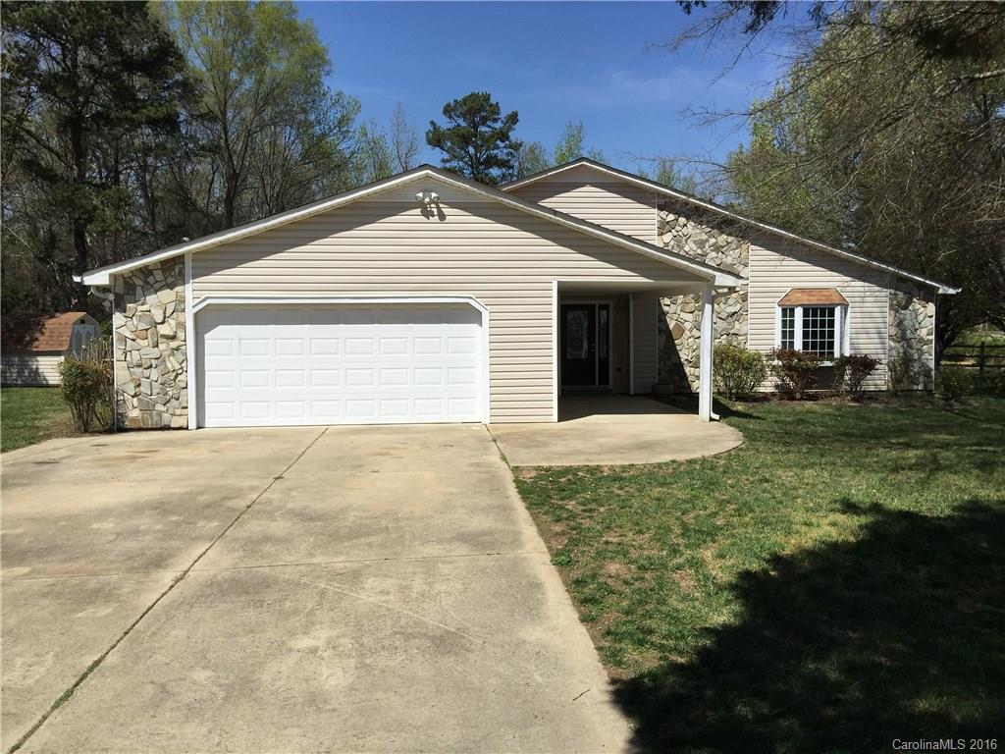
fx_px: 842
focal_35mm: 29
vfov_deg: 48.2
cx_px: 502
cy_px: 377
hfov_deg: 61.7
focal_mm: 4.15
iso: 32
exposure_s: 1/3597
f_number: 2.2
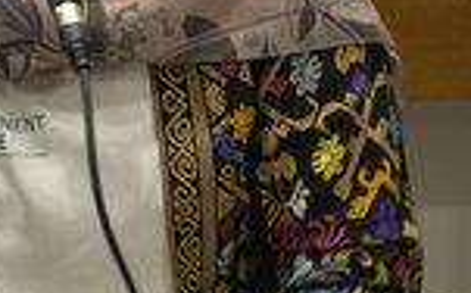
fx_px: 7526
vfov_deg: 2.2
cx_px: 75
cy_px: -109
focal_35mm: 587
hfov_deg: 3.6
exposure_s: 1/10
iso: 1600
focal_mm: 210
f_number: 5.6
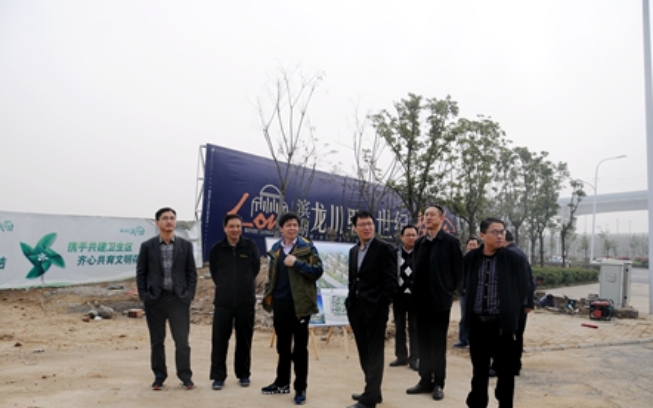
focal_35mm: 28
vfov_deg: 44.5
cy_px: 217
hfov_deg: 66.5
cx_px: 325
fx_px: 498
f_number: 5.6
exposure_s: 1/1600
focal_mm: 18
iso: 320
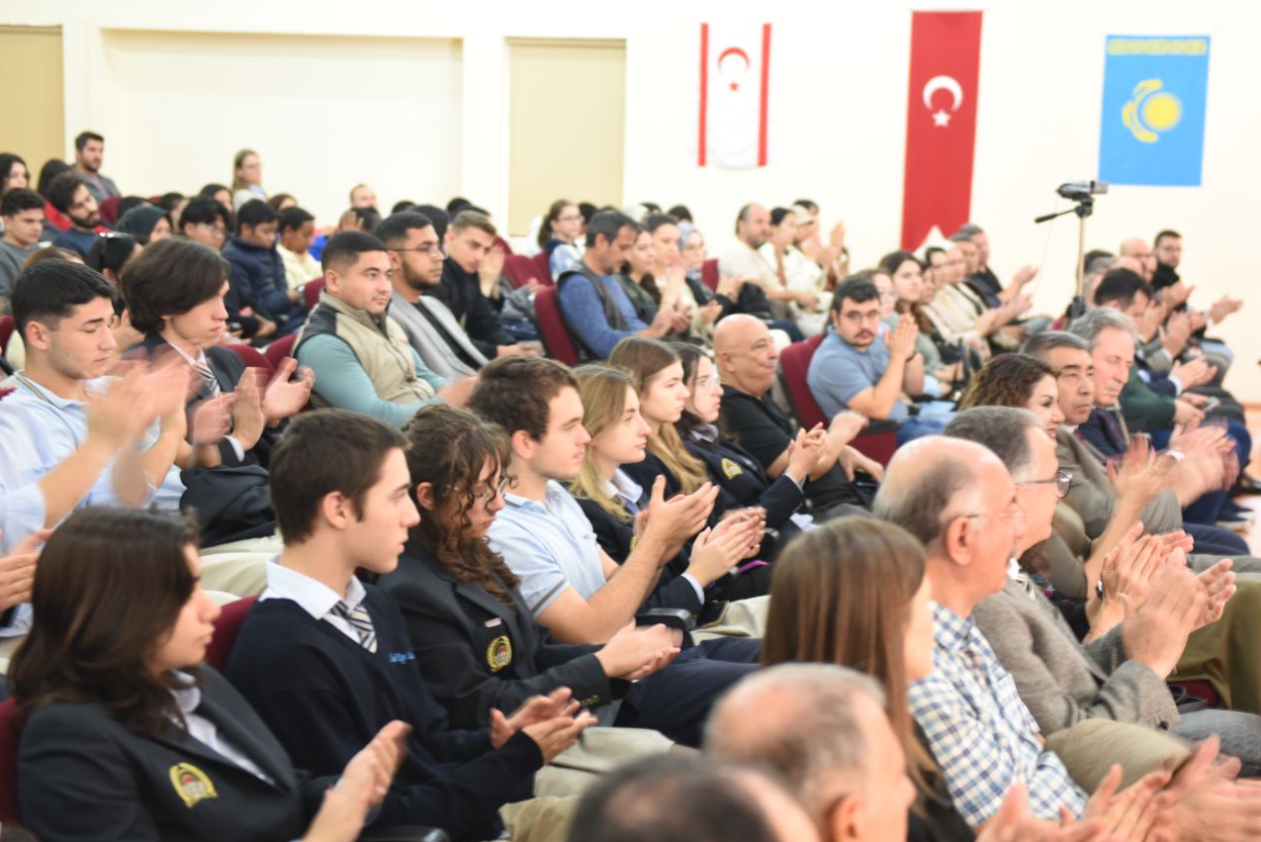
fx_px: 2067
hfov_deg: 33.9
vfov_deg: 23.0
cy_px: 418
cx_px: 653
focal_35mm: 59
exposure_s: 1/15
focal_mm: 50
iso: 1000
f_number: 2.8
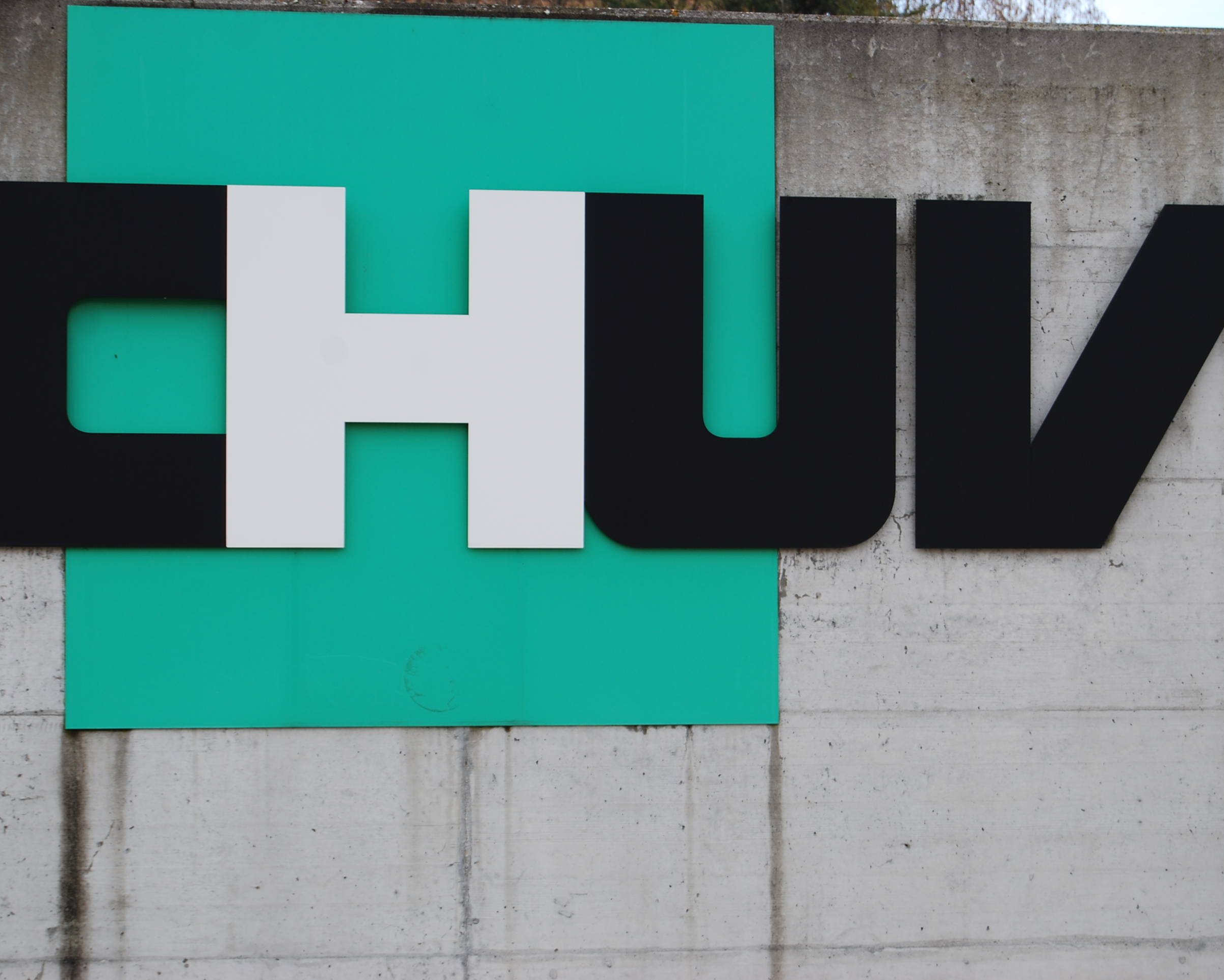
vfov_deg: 16.4
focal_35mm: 94
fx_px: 3390
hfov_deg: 20.5
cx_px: 591
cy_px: 488
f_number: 6.3
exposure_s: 1/160
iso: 100
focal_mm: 55
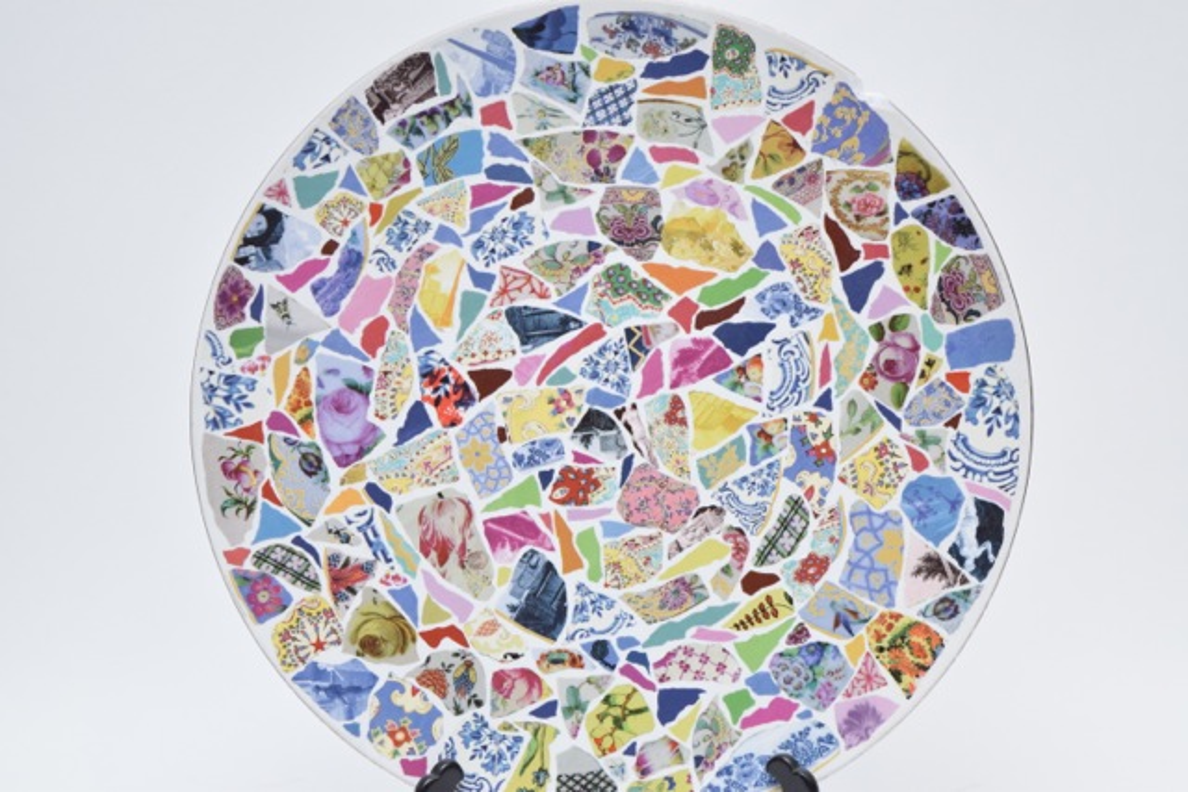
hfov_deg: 24.6
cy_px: 396
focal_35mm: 82
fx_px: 2723
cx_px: 594
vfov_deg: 16.6
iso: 800
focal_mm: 55
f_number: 5.6
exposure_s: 1/125
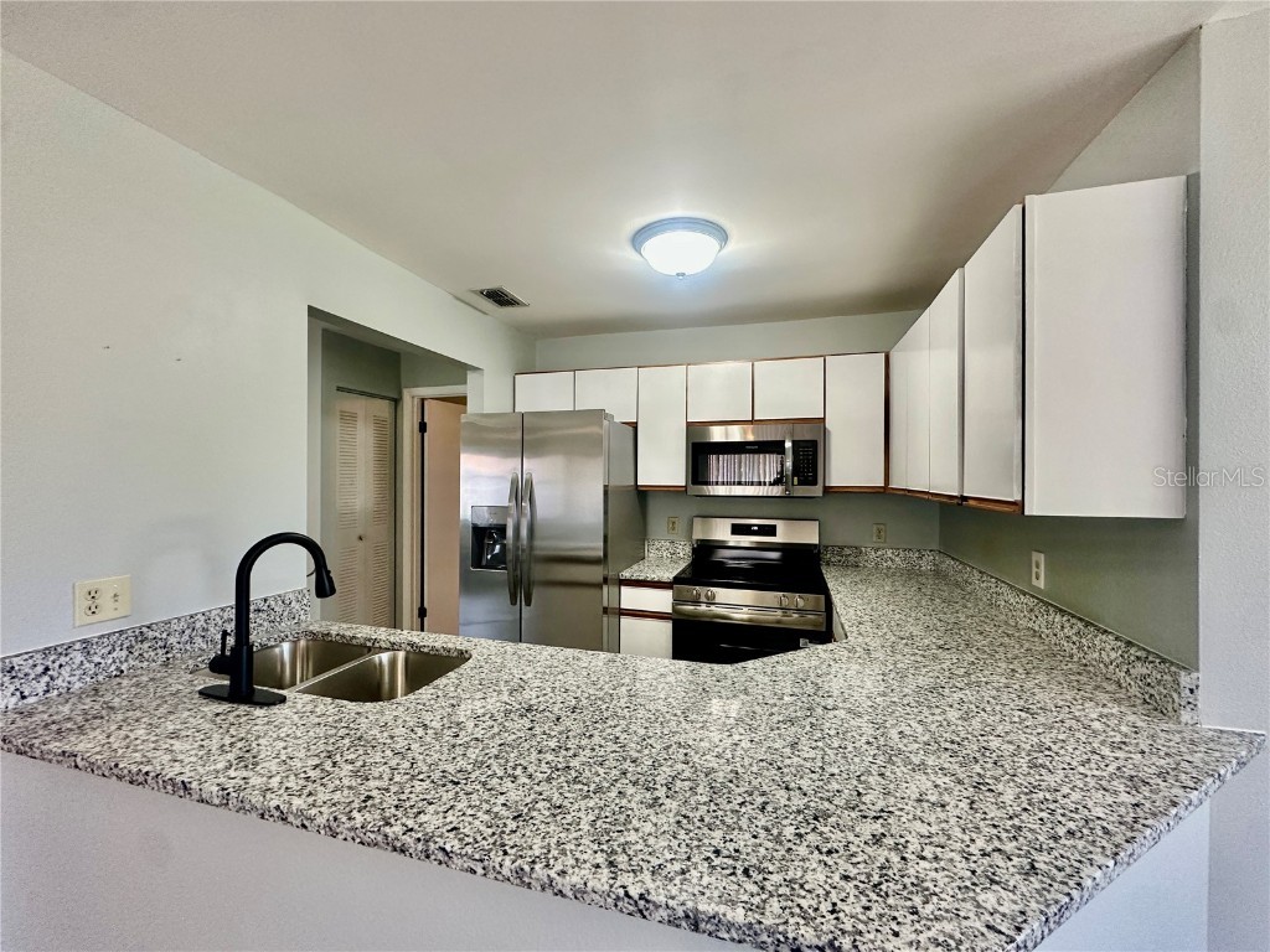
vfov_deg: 85.7
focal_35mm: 14
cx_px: 635
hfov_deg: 102.1
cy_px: 476
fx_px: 514
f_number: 2.2
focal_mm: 2.22
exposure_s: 1/120
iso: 250
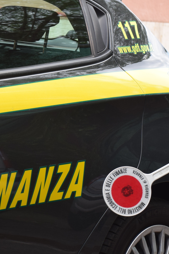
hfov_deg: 4.1
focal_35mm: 332
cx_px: 7
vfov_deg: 6.2
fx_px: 2338
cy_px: 118
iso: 400
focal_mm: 102
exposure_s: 1/160
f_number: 9
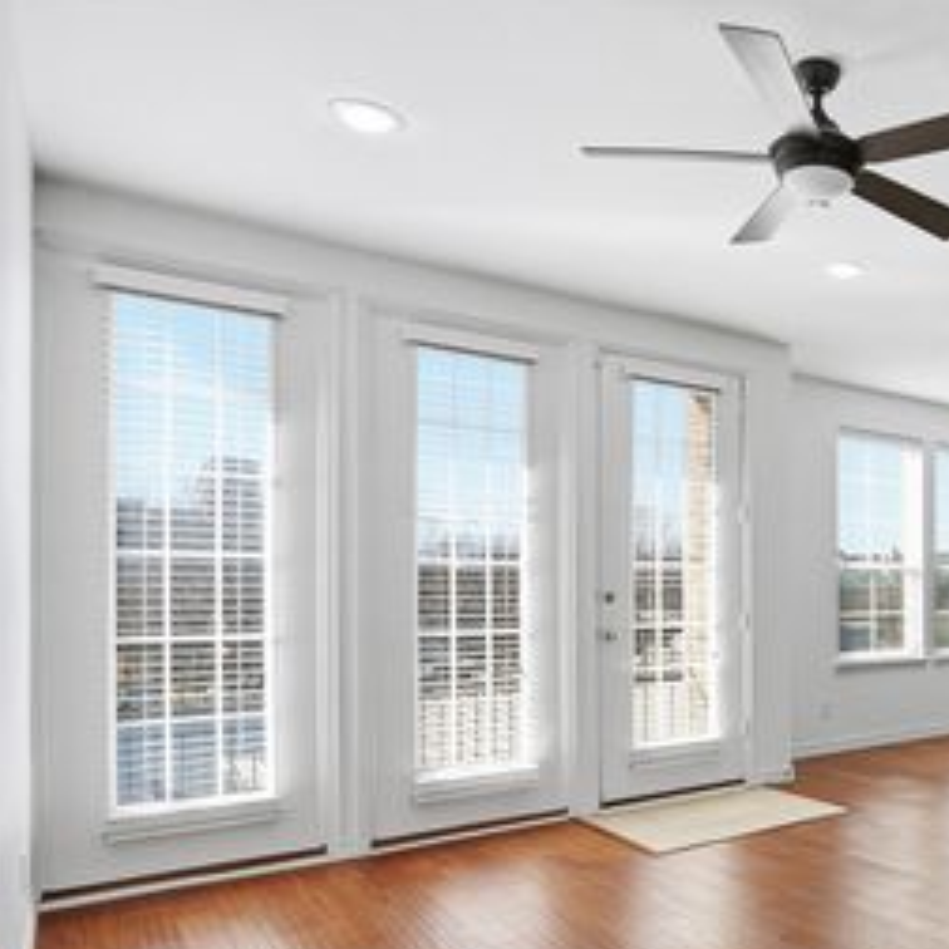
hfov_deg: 49.0
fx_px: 837
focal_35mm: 27
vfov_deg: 58.1
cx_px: 938
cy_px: 608
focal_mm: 16
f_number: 9
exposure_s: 1/400
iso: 200
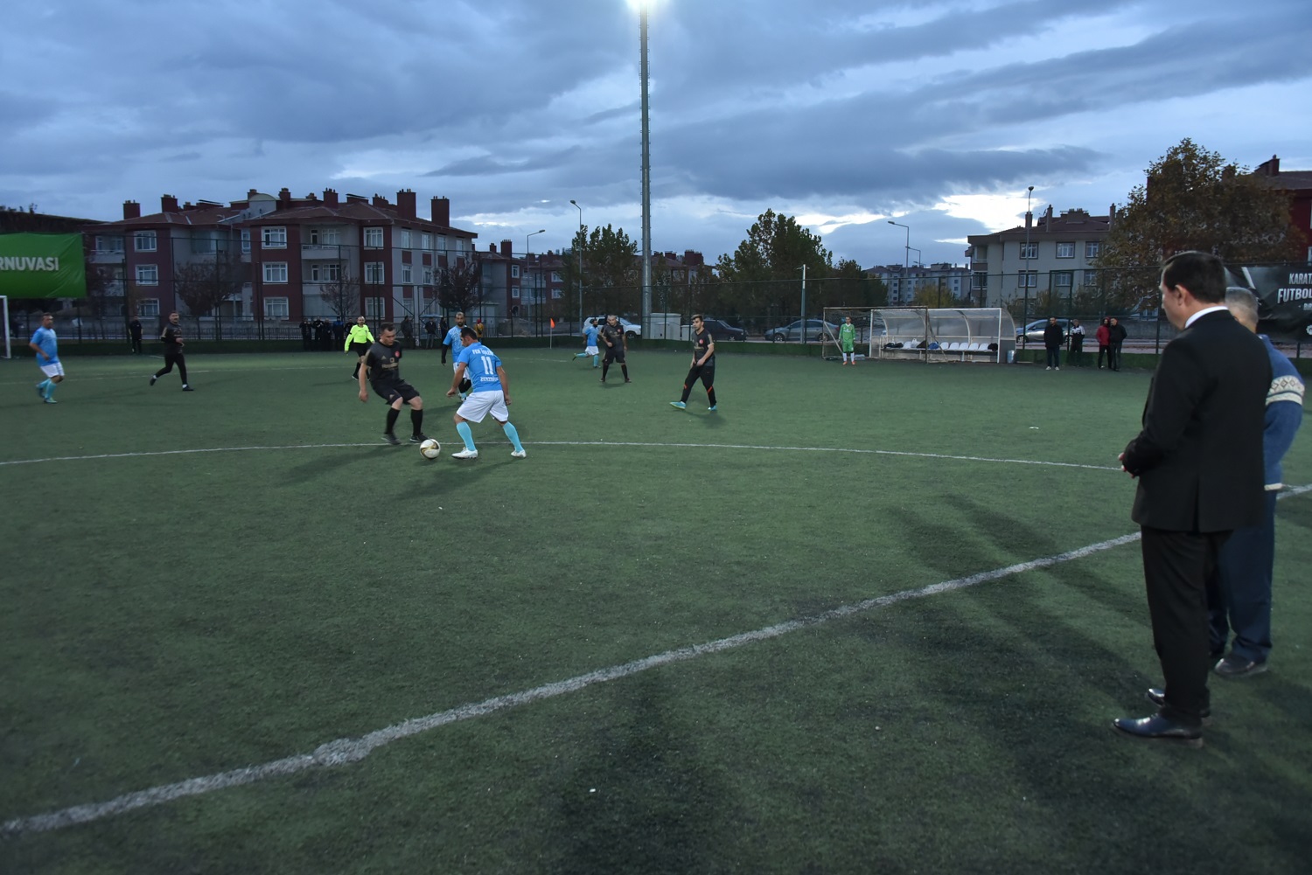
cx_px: 656
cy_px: 438
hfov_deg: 65.5
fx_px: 1021
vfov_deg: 46.4
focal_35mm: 28
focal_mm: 28
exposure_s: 1/160
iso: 3200
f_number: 5.6
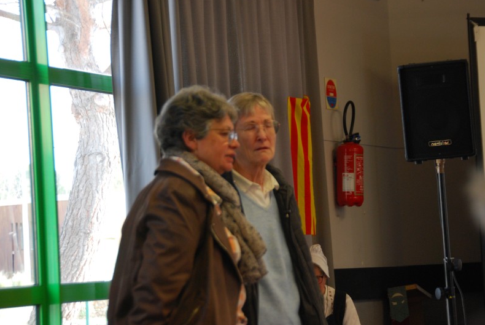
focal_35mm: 128
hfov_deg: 16.0
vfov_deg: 10.8
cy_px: 149
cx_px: 273
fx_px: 1721
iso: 560
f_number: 5.3
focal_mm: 75
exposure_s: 1/60
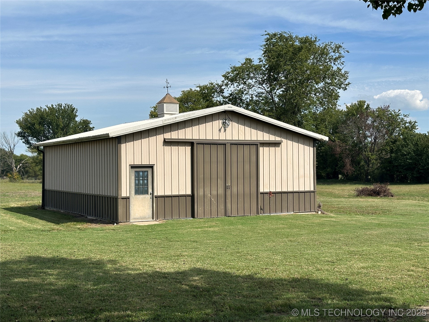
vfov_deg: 30.3
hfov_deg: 39.7
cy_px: 161
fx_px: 595
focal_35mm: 48
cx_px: 214
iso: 64
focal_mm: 6.86
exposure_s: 1/4367
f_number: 1.78
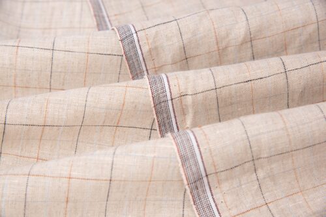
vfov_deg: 14.9
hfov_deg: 22.1
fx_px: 834
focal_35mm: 92
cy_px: 108
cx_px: 163
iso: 100
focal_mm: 92
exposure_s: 1/125
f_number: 11
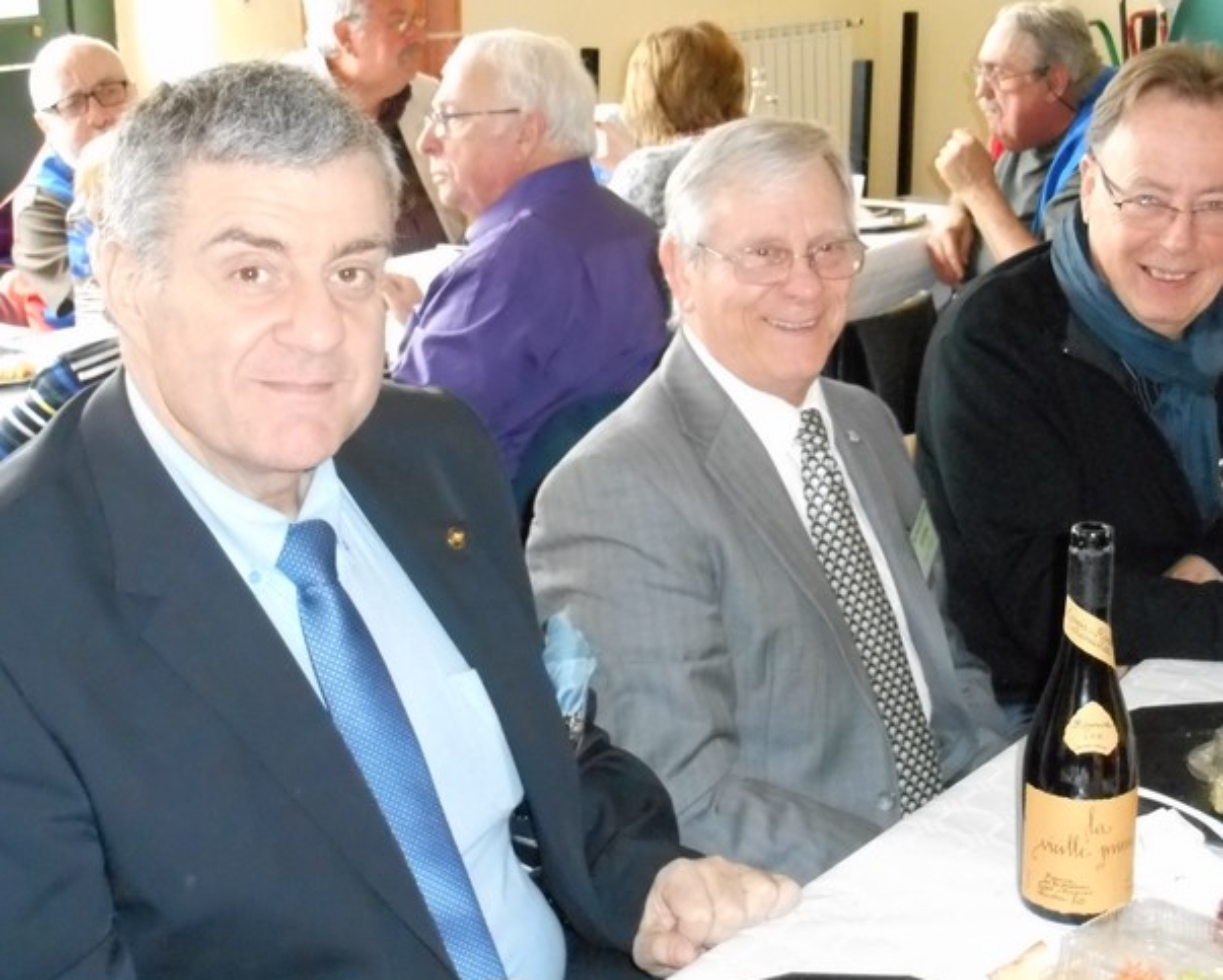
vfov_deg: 25.0
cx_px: 570
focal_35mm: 61
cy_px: 493
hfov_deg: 30.9
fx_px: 2209
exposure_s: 1/60
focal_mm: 10.37
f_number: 4.7
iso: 1400
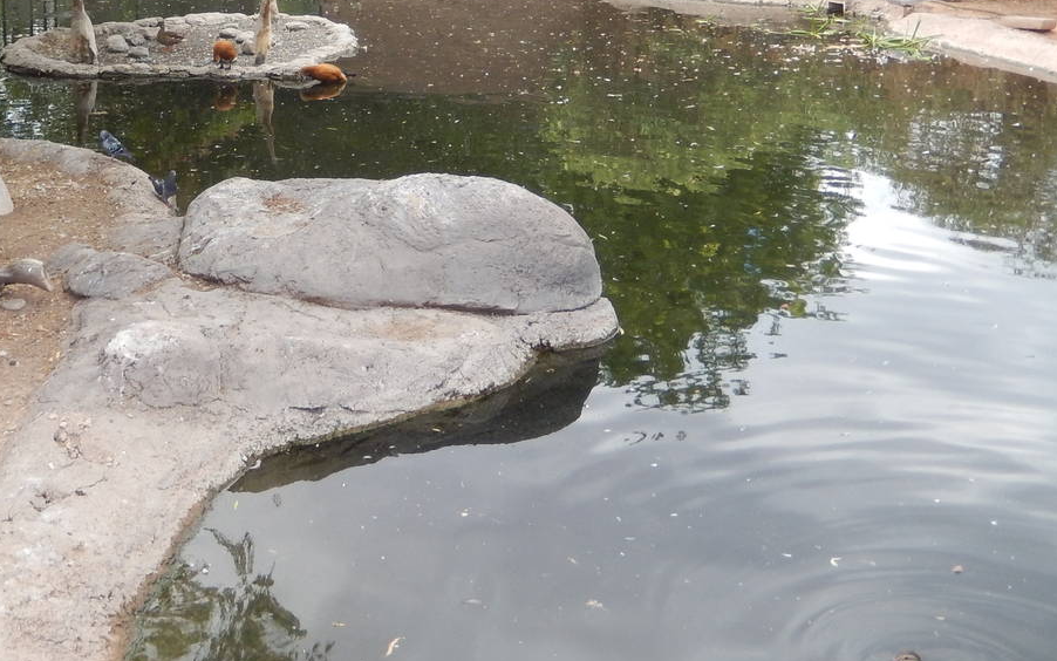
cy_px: 20
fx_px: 1354
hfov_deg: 41.3
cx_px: 257
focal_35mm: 47
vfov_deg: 26.2
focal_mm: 4.5
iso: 125
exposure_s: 1/160
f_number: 3.4
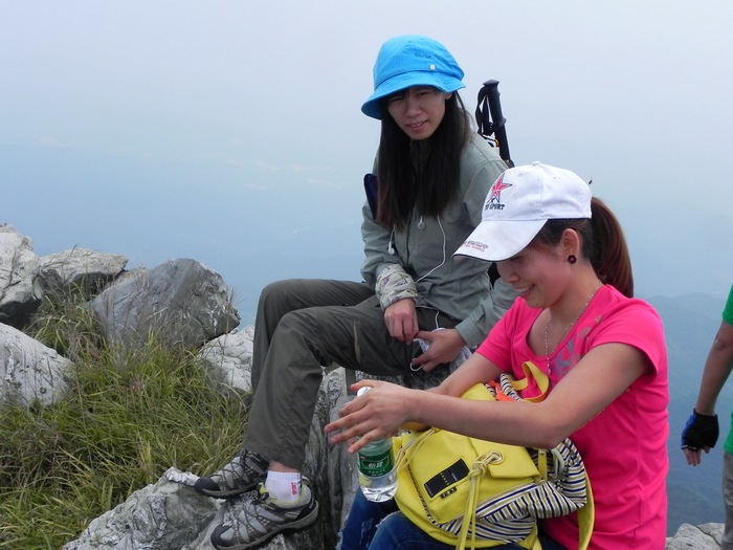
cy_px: 275
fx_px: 1101
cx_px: 366
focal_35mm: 52
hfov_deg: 36.8
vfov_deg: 28.0
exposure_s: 1/449
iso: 160
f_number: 8
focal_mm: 9.2
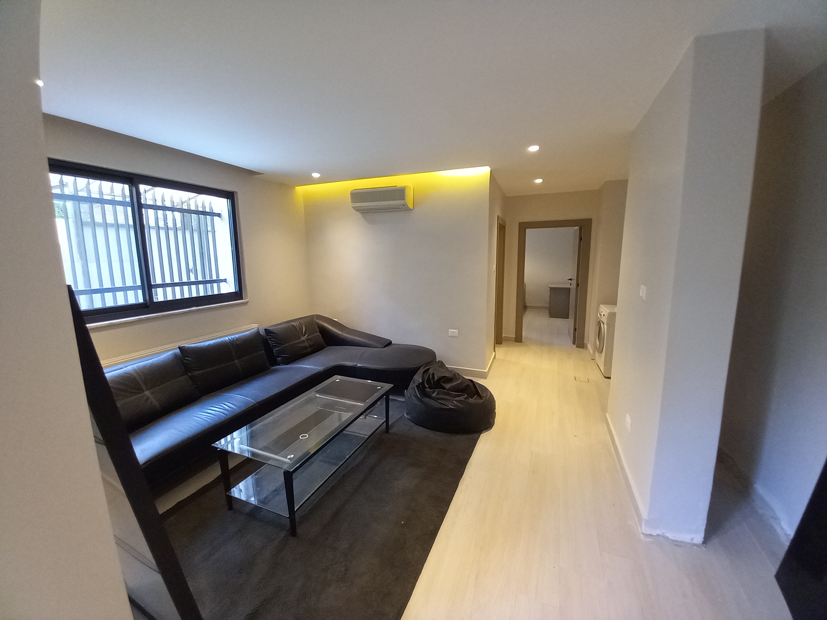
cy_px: 310
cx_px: 414
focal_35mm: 13
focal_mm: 1.13
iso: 250
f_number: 2.2
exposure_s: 1/33.3
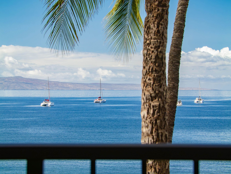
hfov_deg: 14.6
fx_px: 901
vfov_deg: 11.0
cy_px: 87
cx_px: 115
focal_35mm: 135
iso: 500
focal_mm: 67
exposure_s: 1/500
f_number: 8
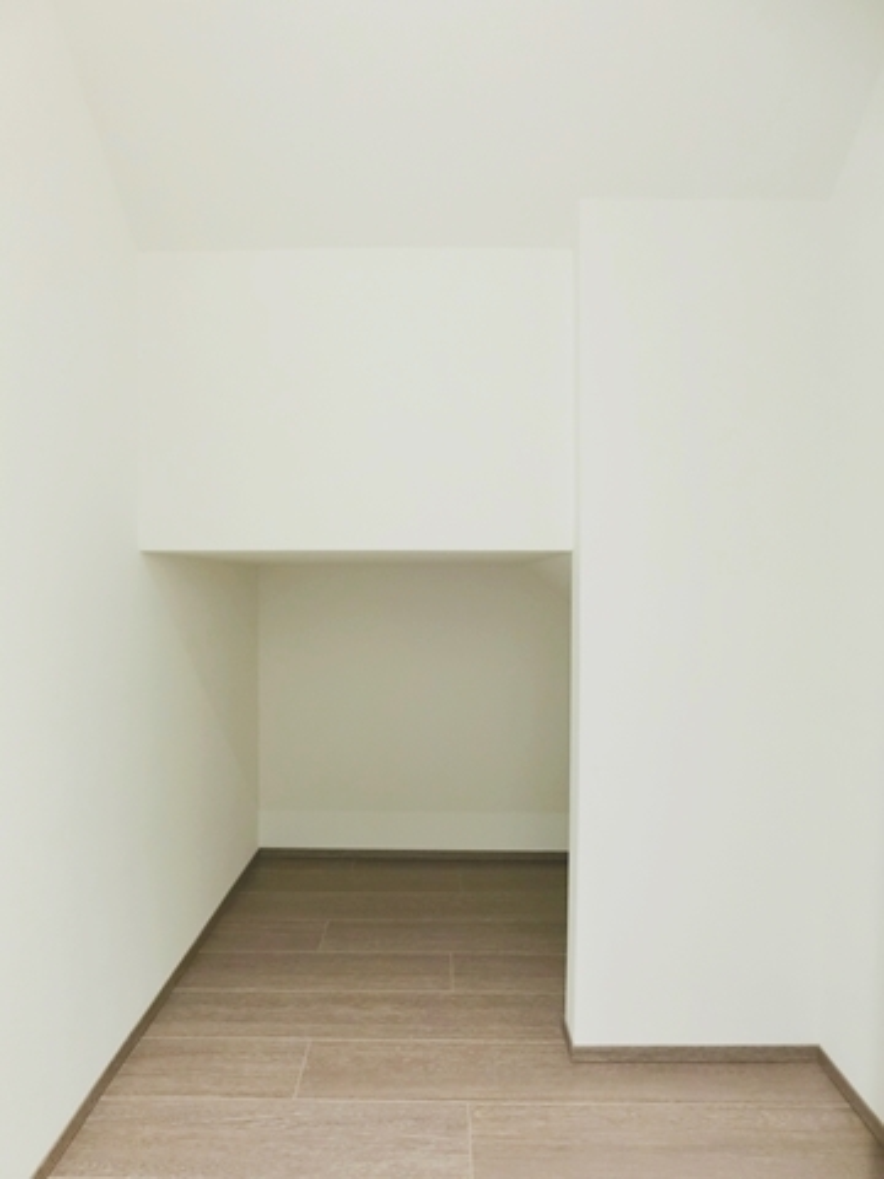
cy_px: 590
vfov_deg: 84.7
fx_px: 647
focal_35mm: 19
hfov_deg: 68.7
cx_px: 442
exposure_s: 1/8
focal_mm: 4.06
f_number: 2.7
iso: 200
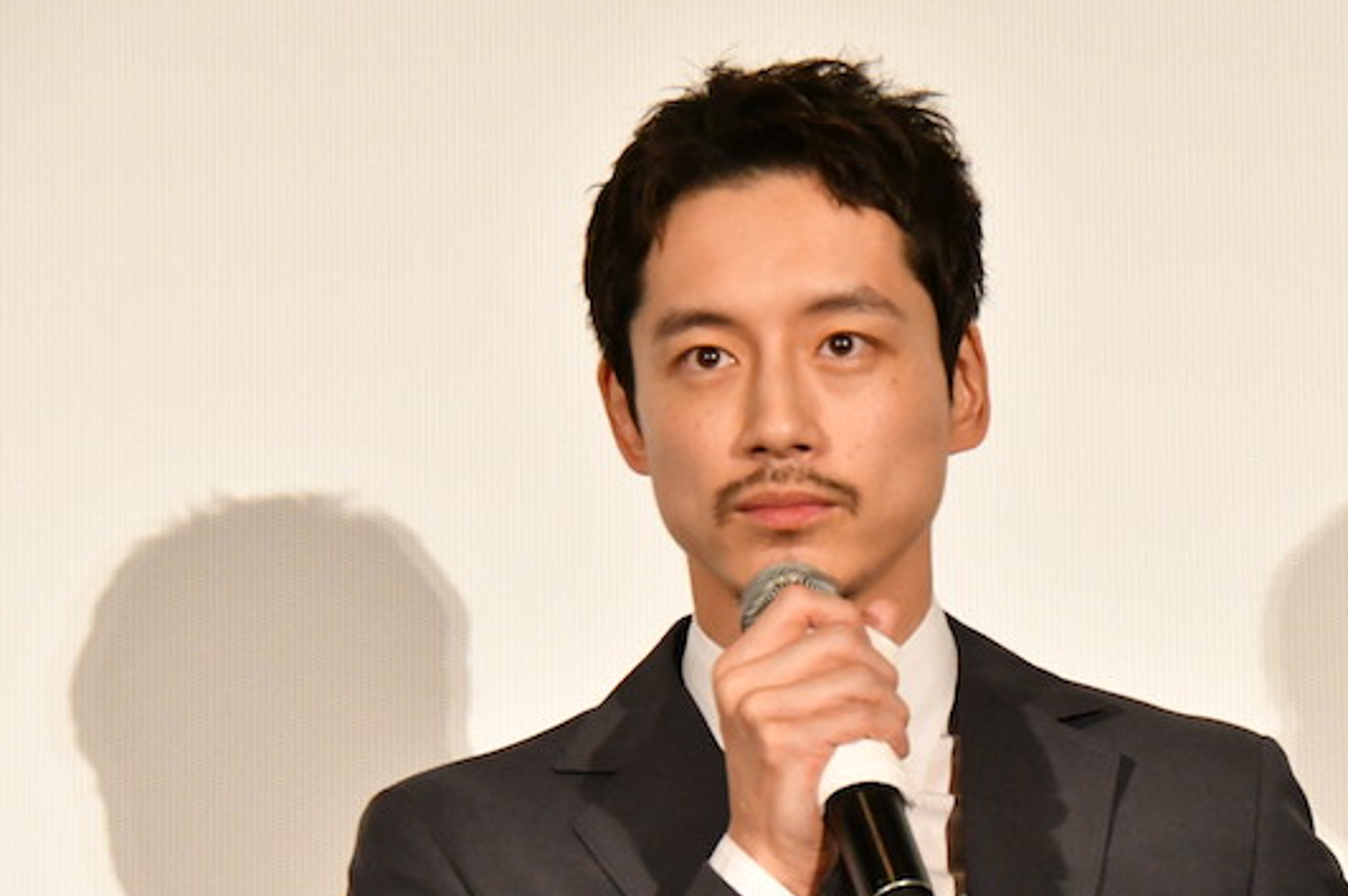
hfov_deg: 5.9
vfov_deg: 3.9
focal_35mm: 350
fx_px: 13088
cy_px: 637
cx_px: 920
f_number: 8
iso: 5000
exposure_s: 1/250
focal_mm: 155
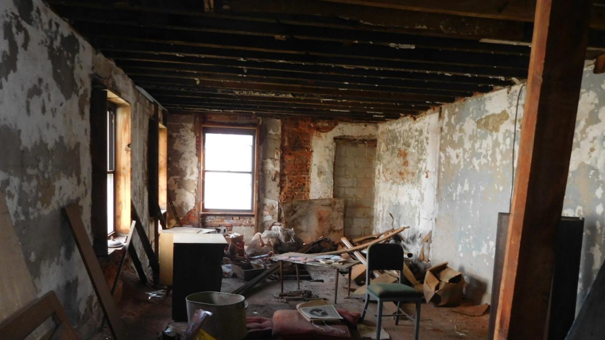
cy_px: 227
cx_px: 306
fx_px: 449
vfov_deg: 41.0
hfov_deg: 67.9
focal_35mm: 28
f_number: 3.4
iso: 250
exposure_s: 1/30
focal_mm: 4.5
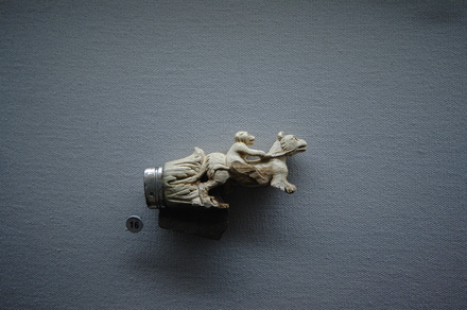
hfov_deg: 62.0
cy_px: 155
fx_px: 389
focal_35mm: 30
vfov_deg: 43.5
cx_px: 234
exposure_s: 1/30
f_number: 5.6
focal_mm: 20
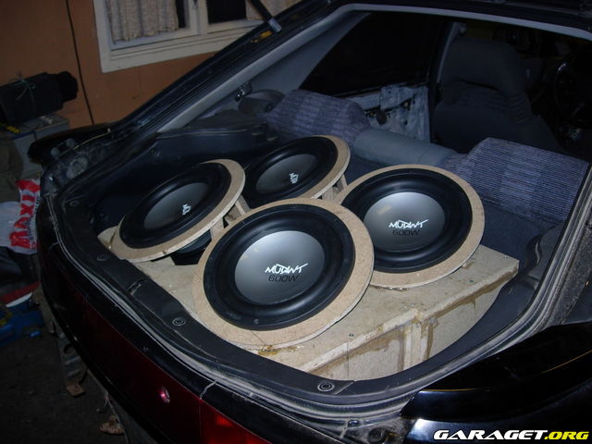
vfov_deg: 37.7
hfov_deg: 49.0
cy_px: 222
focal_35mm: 38
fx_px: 650
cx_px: 296
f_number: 2.8
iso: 79
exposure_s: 1/64
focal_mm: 7.8
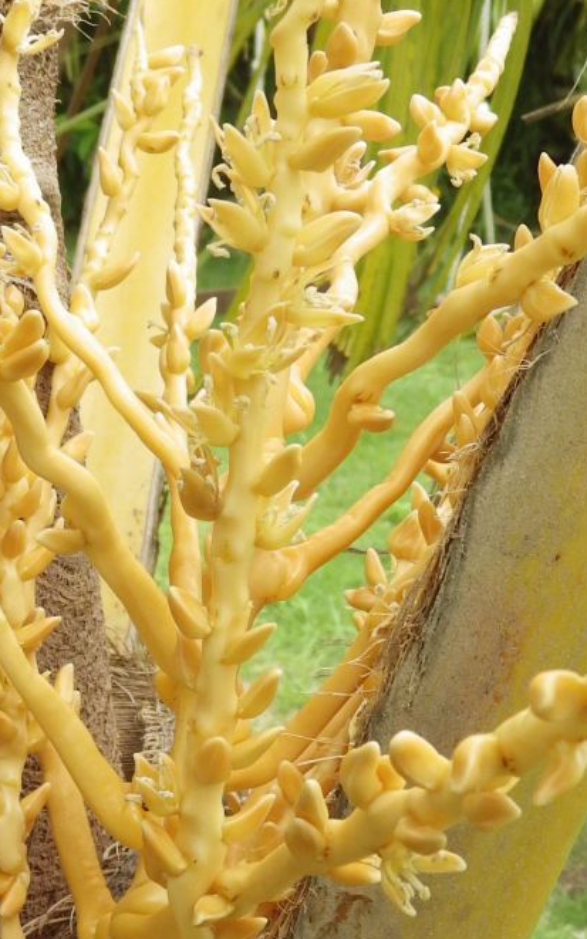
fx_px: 1664
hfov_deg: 19.9
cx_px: 179
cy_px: 529
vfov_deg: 31.5
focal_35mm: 65
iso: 100
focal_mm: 4
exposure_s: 1/125
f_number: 3.1
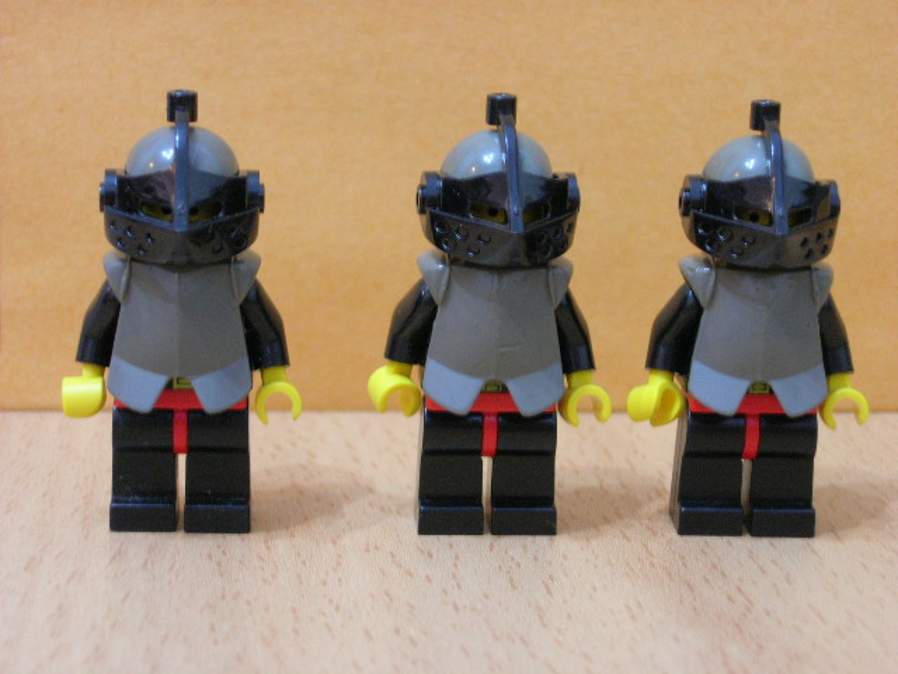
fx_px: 2127
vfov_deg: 18.0
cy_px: 337
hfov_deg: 23.8
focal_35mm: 82
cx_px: 449
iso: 200
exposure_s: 1/3.1
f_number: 4
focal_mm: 17
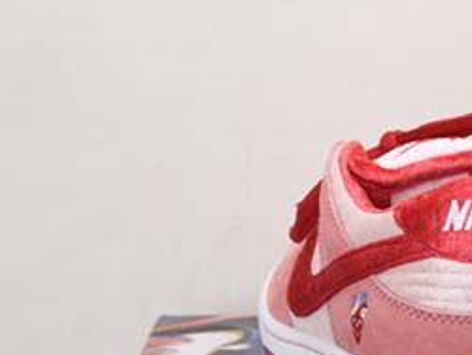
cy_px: 399
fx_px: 3671
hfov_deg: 7.3
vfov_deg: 5.5
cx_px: 540
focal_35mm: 269
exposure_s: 1/200
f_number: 9
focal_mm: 100
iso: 100
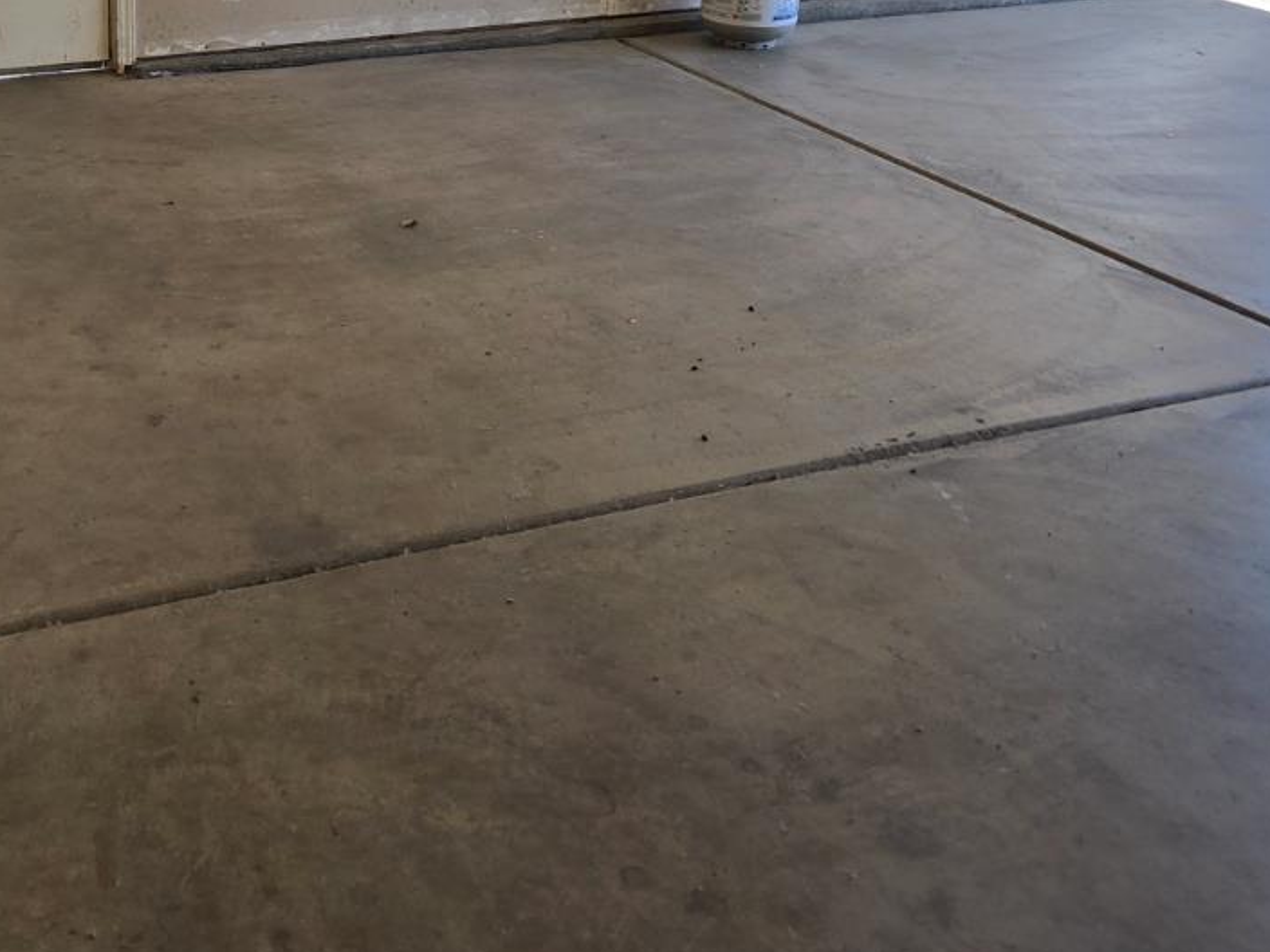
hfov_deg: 37.8
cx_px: 294
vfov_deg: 28.1
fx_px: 1798
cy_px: 30
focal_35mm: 49
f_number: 1.8
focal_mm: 5.4
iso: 25
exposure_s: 1/254
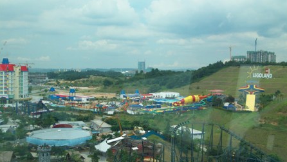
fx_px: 350
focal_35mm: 46
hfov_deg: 44.6
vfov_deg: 26.0
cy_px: 77
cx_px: 144
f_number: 6.3
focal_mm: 7.1
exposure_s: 1/240
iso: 80
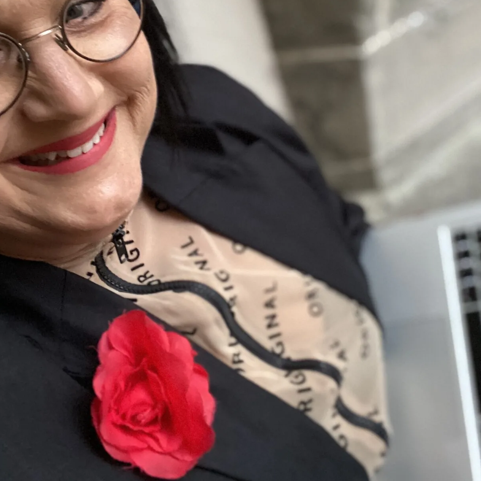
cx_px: 275
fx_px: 660
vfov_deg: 39.1
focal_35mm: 42
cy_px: 125
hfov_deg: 39.9
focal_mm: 2.71
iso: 640
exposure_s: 1/30
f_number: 2.2
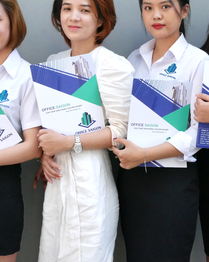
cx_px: 112
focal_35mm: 87
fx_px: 673
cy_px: 89
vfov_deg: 21.9
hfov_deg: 17.7
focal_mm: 25
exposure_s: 1/2500
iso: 3200
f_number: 6.3
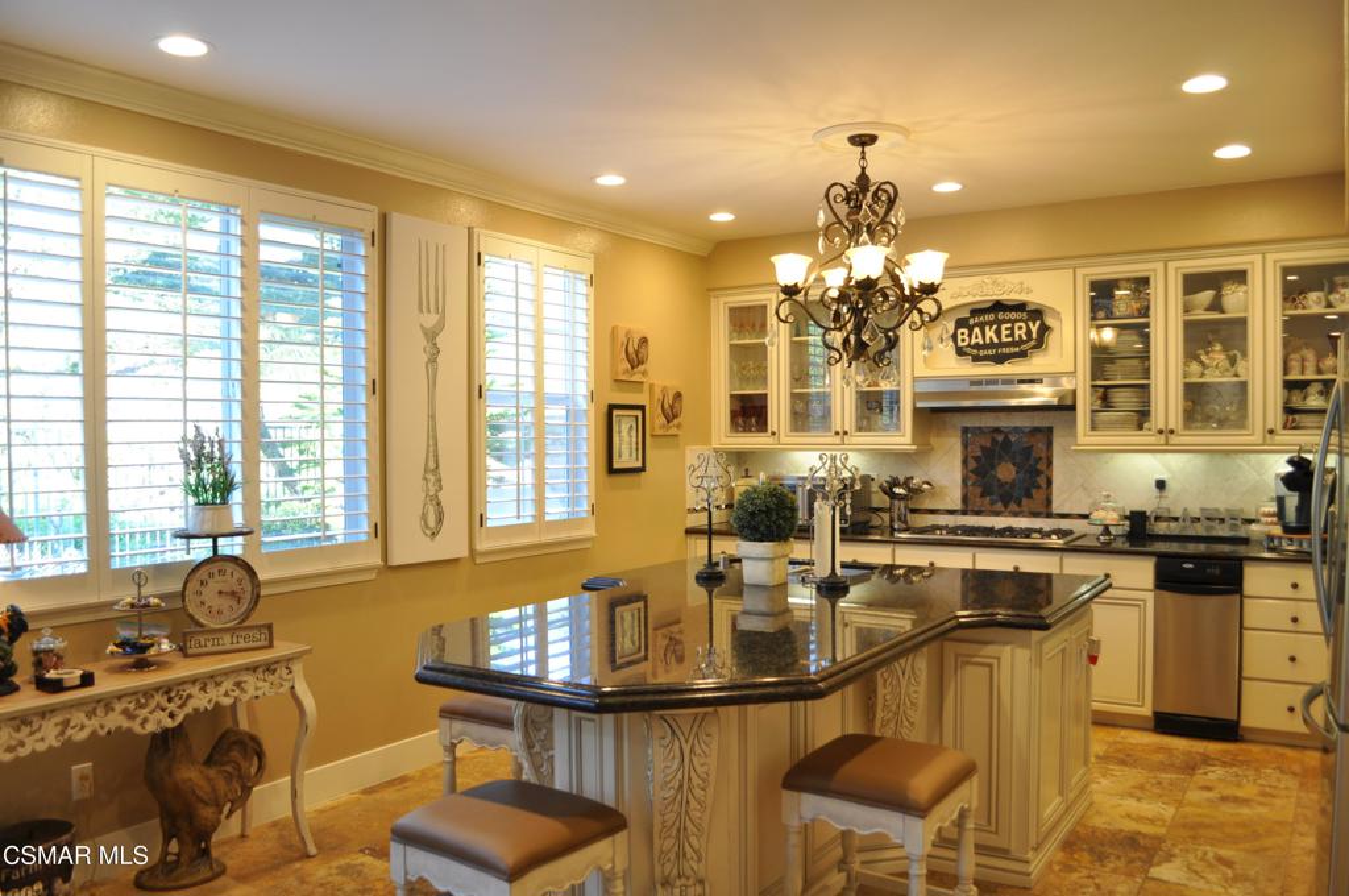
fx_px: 1010
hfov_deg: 67.4
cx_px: 674
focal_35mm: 27
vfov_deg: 47.8
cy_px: 448
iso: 220
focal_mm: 18
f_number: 5.6
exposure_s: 1/30
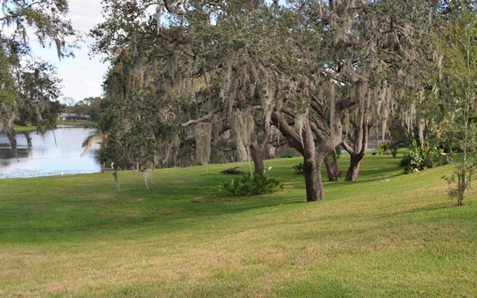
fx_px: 481
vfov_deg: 34.2
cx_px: 303
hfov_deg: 52.1
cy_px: 106
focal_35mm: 37
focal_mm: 18
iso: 100
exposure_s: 1/200
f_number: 5.6
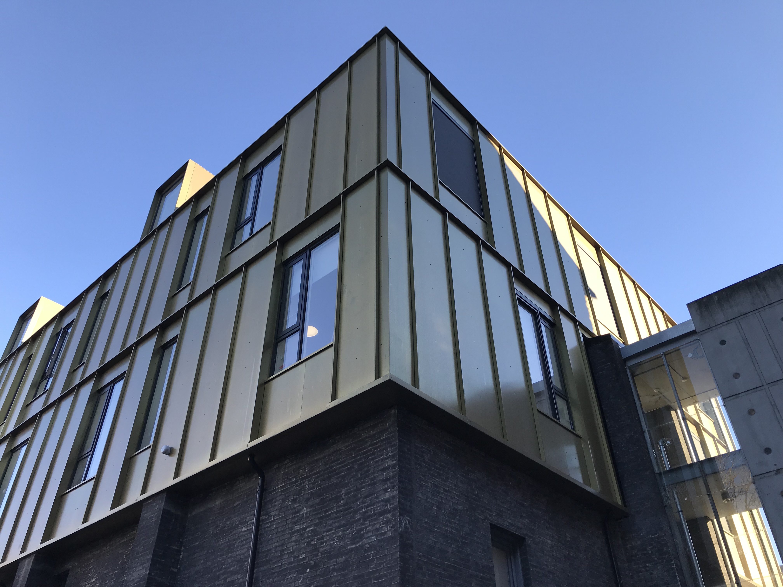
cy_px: 294
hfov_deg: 63.4
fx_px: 633
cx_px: 392
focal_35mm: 28
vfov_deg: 49.7
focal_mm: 3.99
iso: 20
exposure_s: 1/380
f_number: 1.8
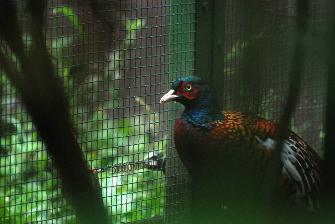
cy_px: 112
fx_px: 4192
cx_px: 168
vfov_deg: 3.1
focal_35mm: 450
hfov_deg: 4.6
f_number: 5.6
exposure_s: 1/160
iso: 1000
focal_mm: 300
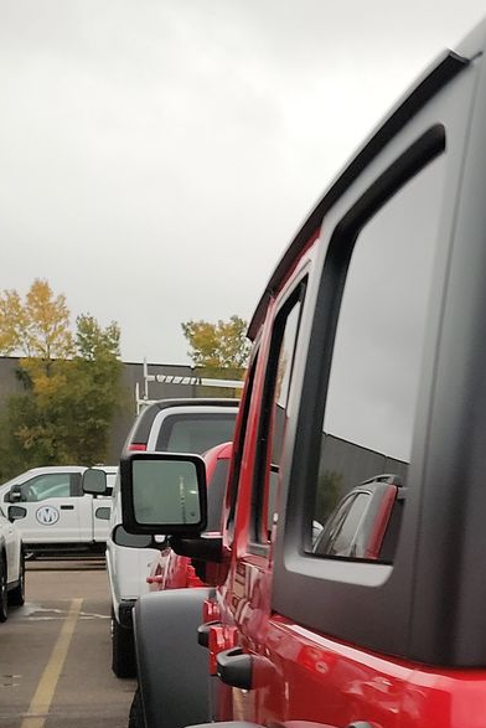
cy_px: 604
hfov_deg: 16.3
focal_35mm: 68
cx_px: 920
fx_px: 1375
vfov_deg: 28.9
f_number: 1.8
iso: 210
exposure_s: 1/59
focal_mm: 6.7
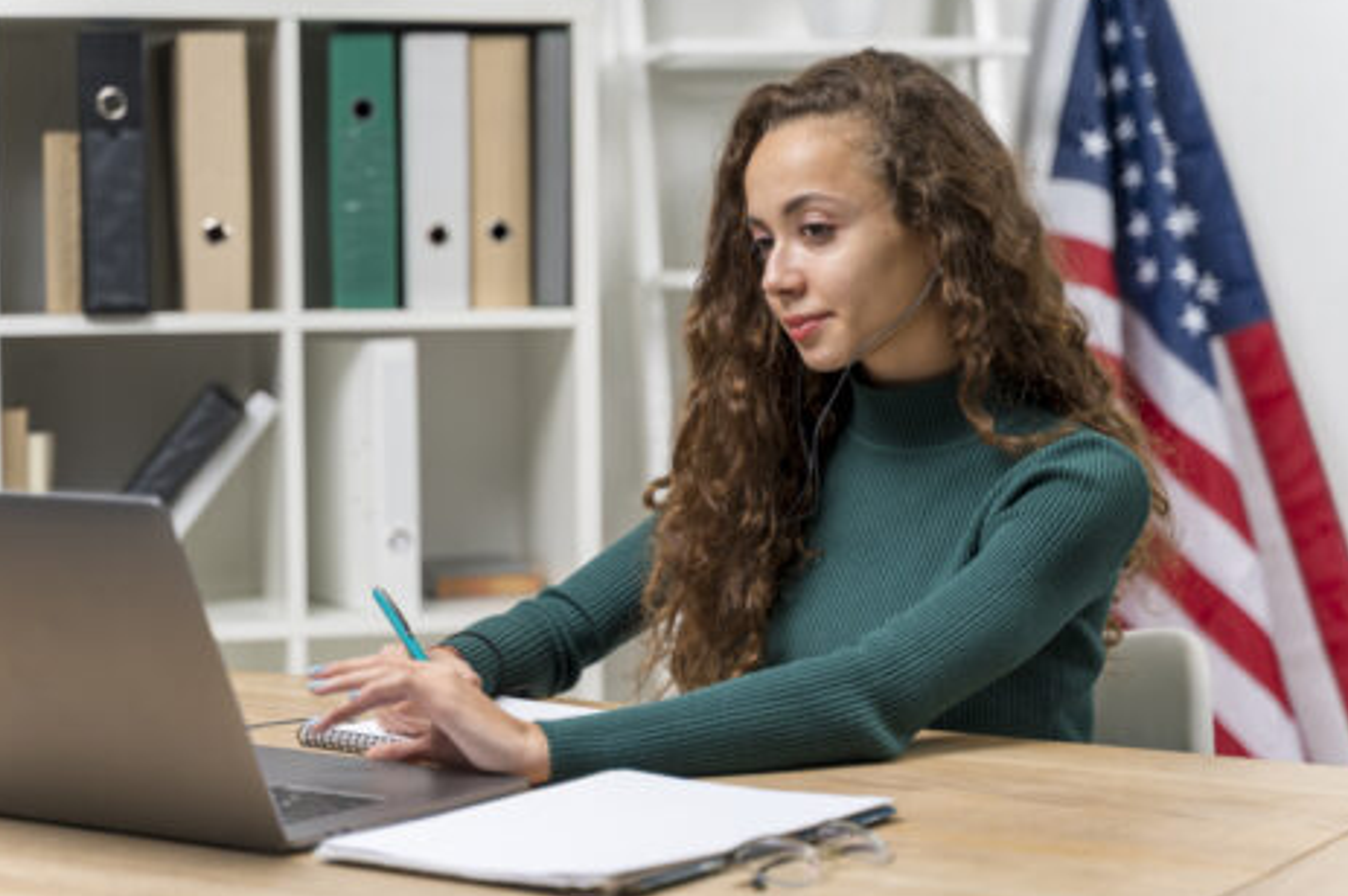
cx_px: 646
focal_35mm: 81
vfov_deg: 16.8
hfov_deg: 25.1
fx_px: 3031
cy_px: 441
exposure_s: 1/160
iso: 250
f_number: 2.8
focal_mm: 75
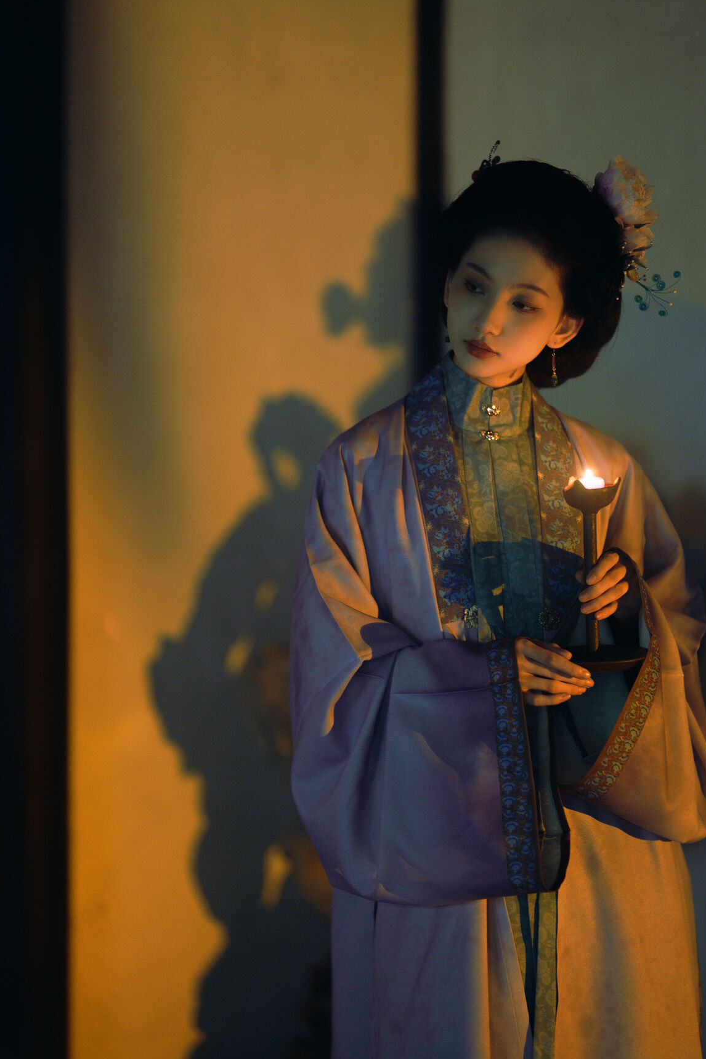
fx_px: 2618
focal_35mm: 89
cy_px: 542
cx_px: 354
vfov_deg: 22.9
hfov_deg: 15.4
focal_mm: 85
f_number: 1.4
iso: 1000
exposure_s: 1/100
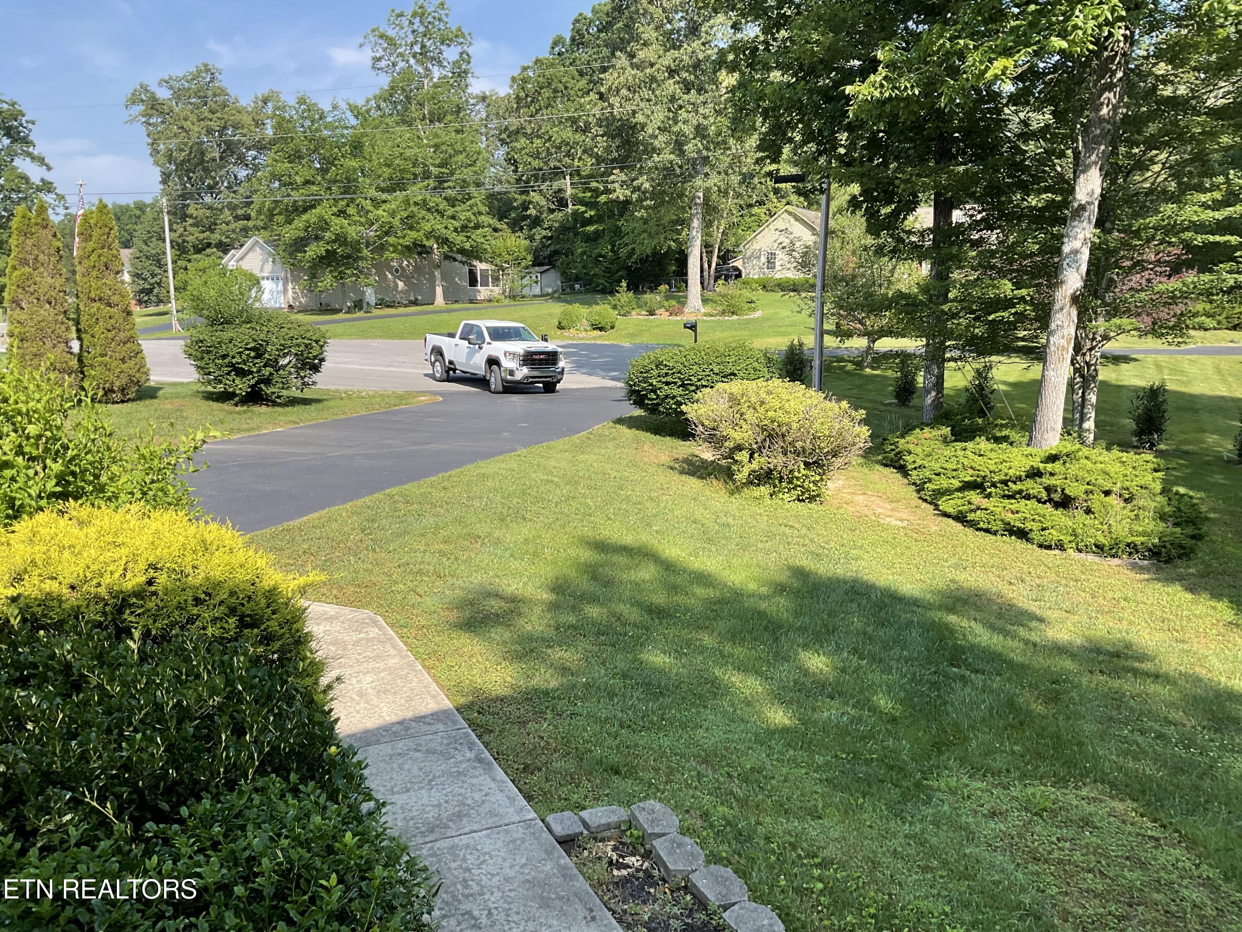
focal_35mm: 29
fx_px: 1041
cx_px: 621
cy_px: 466
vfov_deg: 48.2
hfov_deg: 61.7
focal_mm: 3
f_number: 1.8
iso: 16
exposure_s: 1/606
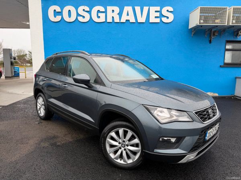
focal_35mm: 24
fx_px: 167
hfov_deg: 71.6
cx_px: 120
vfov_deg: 56.8
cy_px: 90
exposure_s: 1/660
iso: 80
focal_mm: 6.76
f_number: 1.78
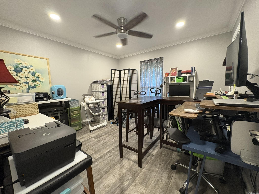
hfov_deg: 102.1
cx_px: 130
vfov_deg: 85.7
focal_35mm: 14
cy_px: 97
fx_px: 105
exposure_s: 1/60
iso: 320
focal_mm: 2.22
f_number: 2.2
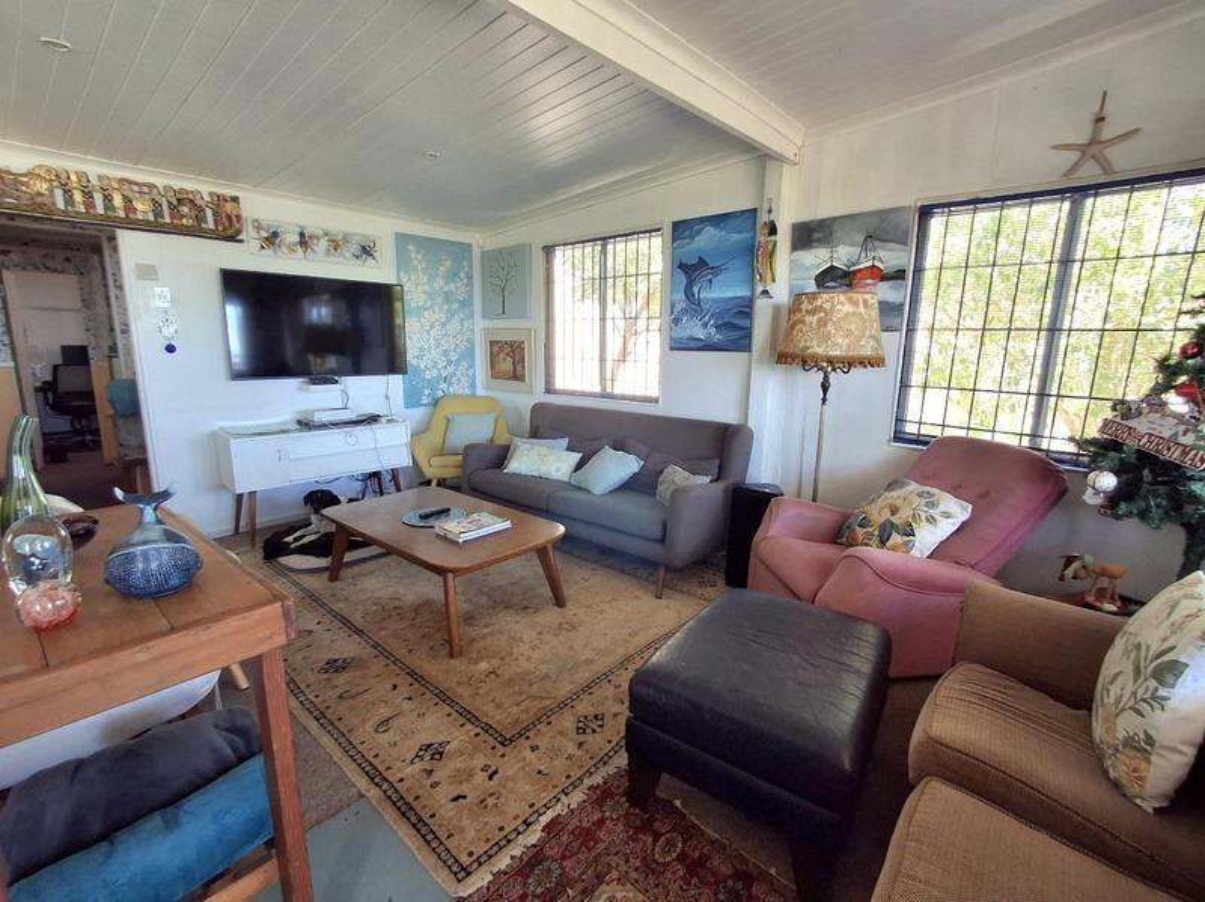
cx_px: 602
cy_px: 451
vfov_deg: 78.0
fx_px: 557
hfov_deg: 94.5
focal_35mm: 16
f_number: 2.2
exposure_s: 1/50
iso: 40
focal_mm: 1.64
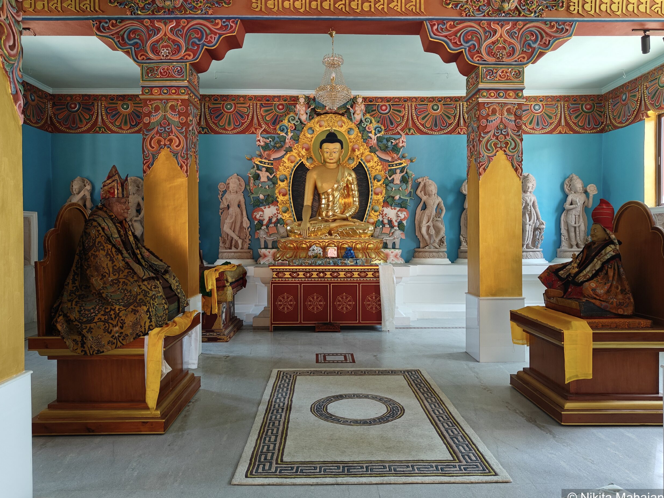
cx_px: 327
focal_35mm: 25
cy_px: 247
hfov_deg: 69.4
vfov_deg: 54.9
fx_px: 480
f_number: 1.8
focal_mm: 5.59
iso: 125
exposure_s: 1/50
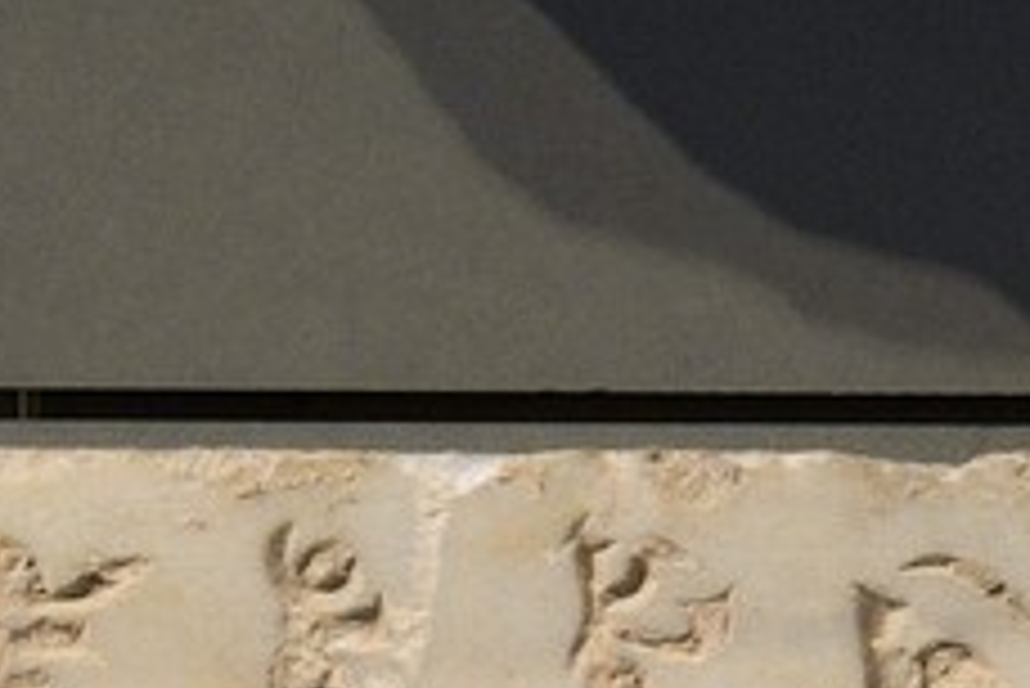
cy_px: 1416
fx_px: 8388
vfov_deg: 4.6
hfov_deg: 6.4
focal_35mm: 293
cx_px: 3063
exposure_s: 1/80
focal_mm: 42
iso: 1600
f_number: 4.5
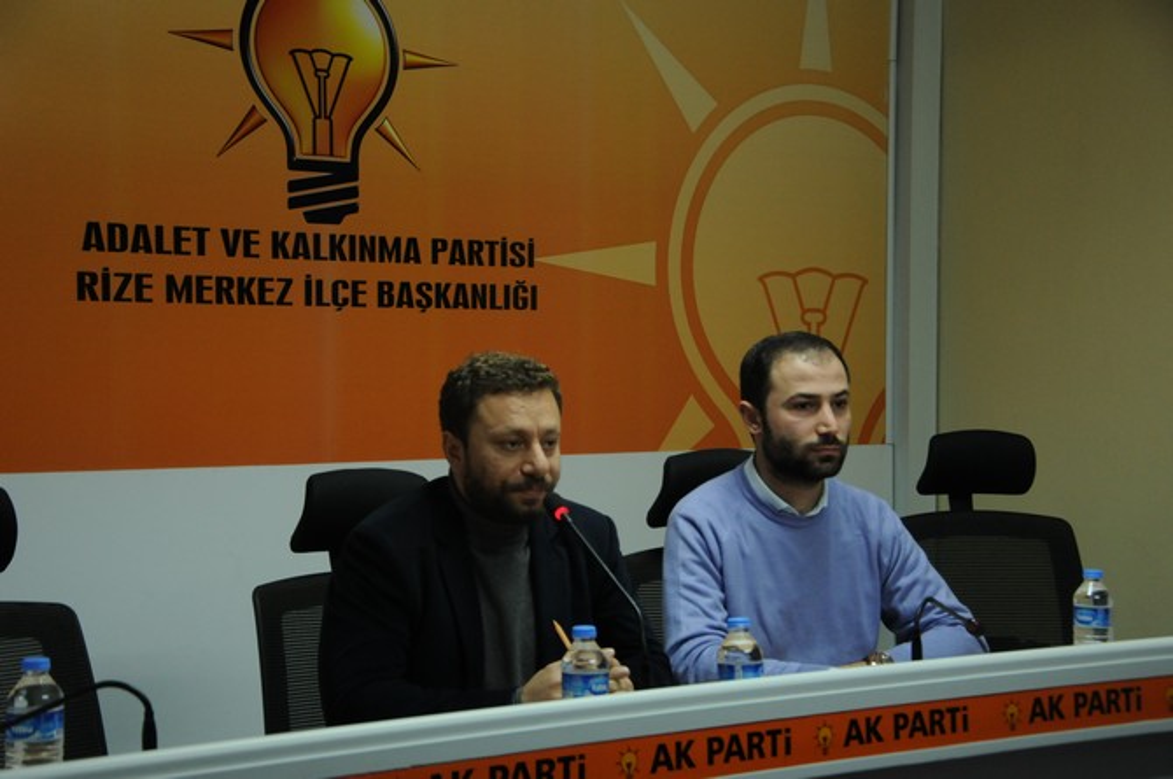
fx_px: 1953
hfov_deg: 33.4
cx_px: 586
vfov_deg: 22.6
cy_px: 390
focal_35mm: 60
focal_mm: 40
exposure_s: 1/60
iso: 1000
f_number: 4.5
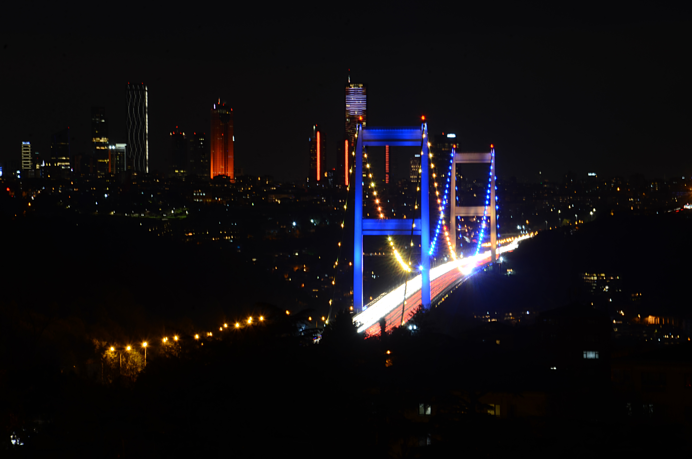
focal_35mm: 158
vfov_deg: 8.7
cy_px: 230
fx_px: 3021
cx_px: 346
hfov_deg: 13.1
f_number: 22
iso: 100
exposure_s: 30
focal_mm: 105
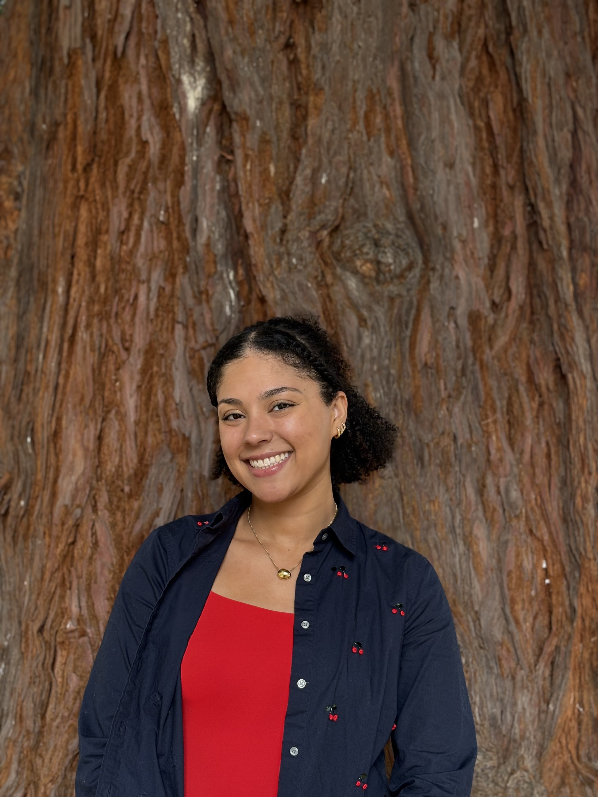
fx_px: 1198
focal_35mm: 52
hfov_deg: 28.0
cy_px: 398
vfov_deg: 36.8
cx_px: 299
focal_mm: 5.96
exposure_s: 1/121
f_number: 1.6
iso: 50
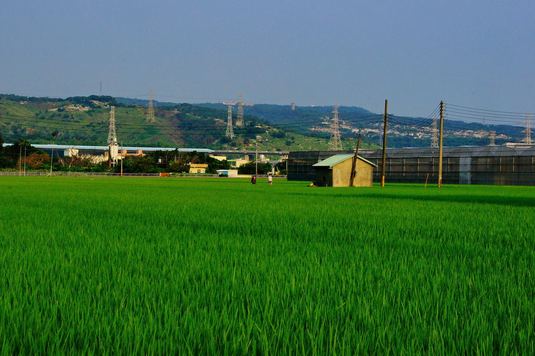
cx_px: 268
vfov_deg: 16.5
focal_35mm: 82
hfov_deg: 24.6
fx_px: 1225
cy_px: 178
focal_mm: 55
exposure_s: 1/160
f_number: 22
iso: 200
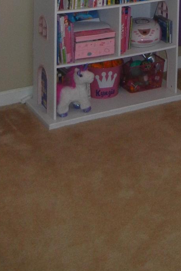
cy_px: -110
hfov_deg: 14.8
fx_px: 679
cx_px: 207
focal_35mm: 90
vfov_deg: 20.1
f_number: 3.5
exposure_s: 1/30
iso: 200
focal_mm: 5.4
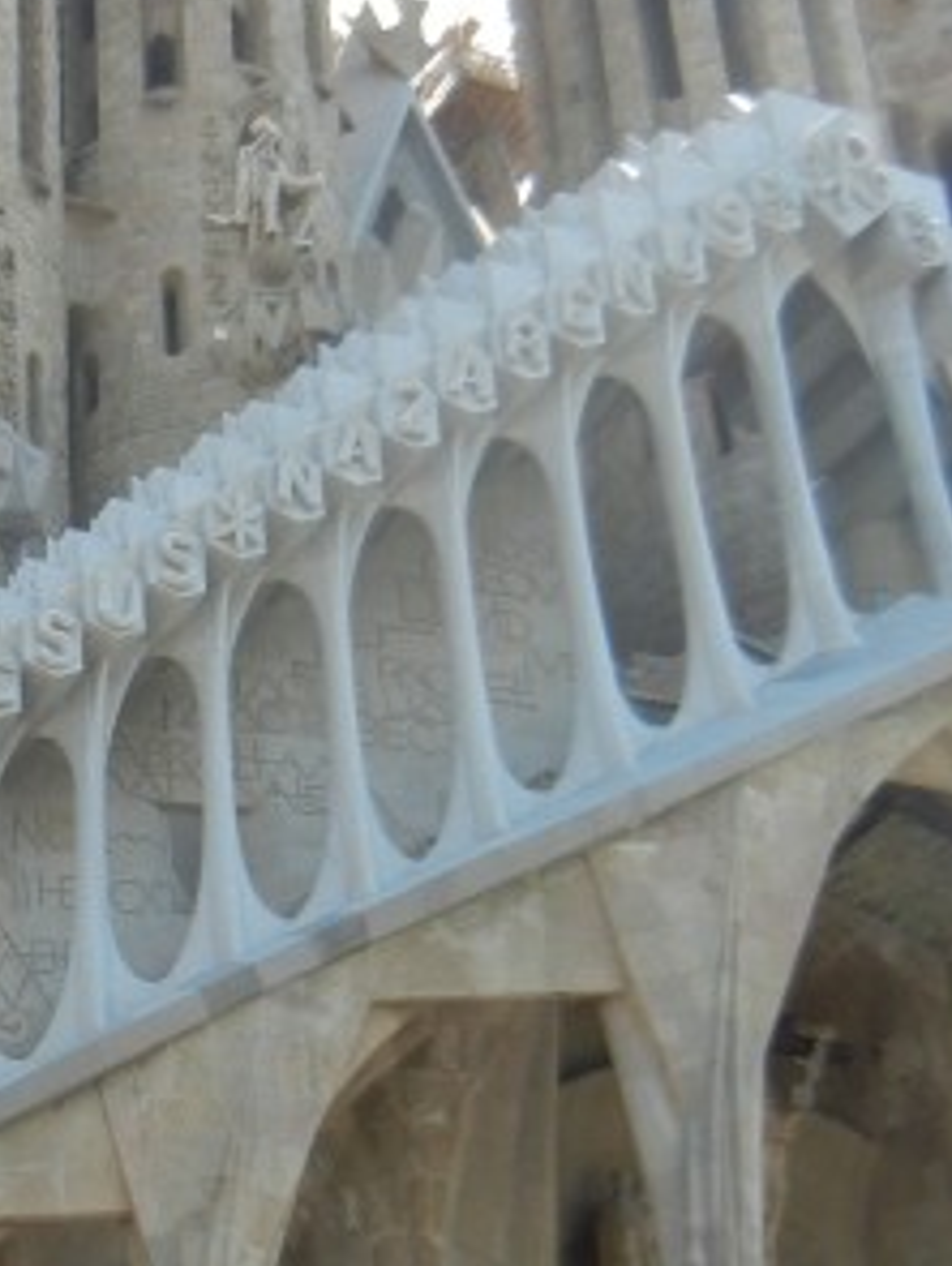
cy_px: 790
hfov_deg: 18.1
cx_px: -142
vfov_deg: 24.9
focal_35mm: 78
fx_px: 2854
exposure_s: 1/600
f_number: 3.5
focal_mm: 5.4
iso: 160
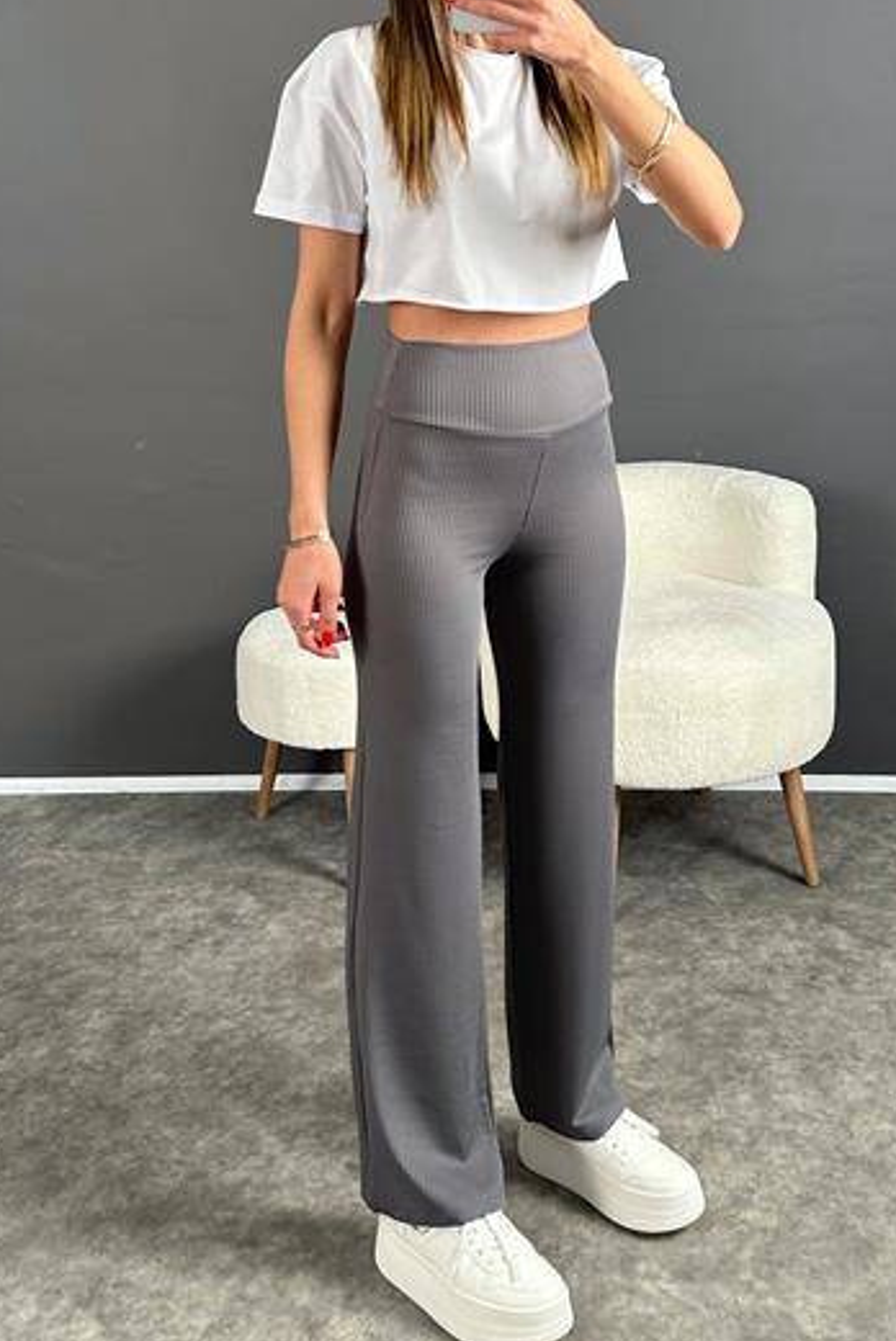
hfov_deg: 29.8
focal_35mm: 45
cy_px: 345
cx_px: 560
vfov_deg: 42.3
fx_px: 1678
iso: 125
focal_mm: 6.86
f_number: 1.78
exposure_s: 1/121
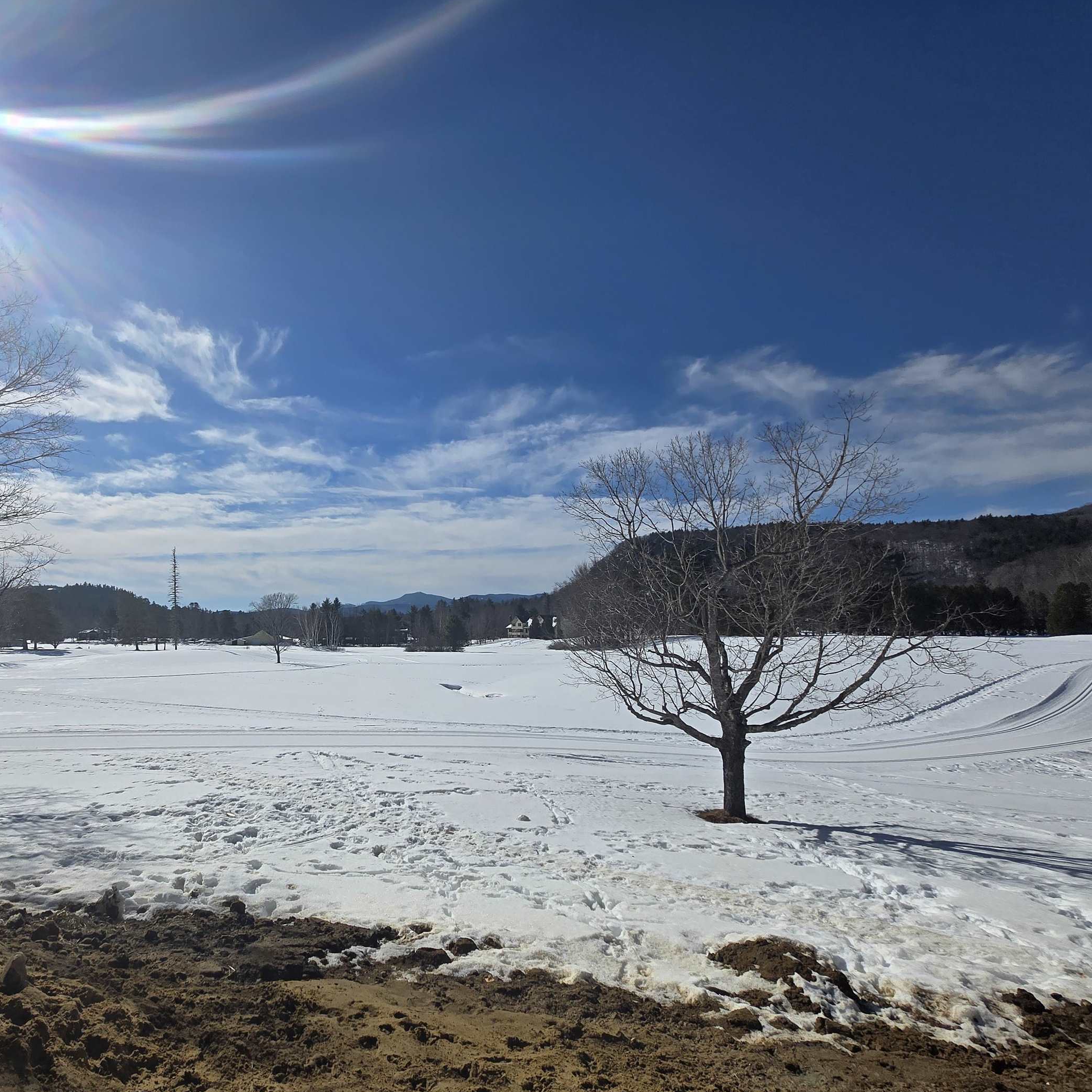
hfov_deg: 80.8
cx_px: 352
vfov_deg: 83.7
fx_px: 607
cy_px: 602
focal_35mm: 17
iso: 25
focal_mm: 1.7
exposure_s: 1/3579
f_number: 2.2
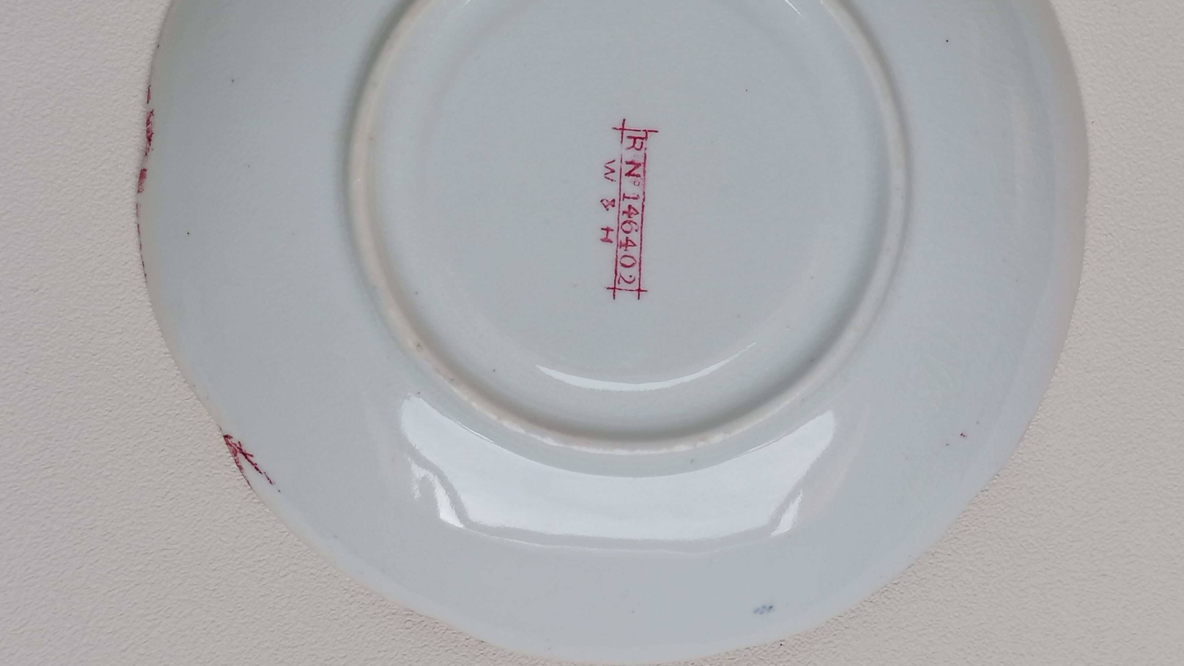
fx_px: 2135
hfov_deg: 31.0
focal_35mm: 68
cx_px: 602
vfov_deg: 17.7
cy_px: 210
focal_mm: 4.75
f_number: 1.8
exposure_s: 1/50
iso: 64
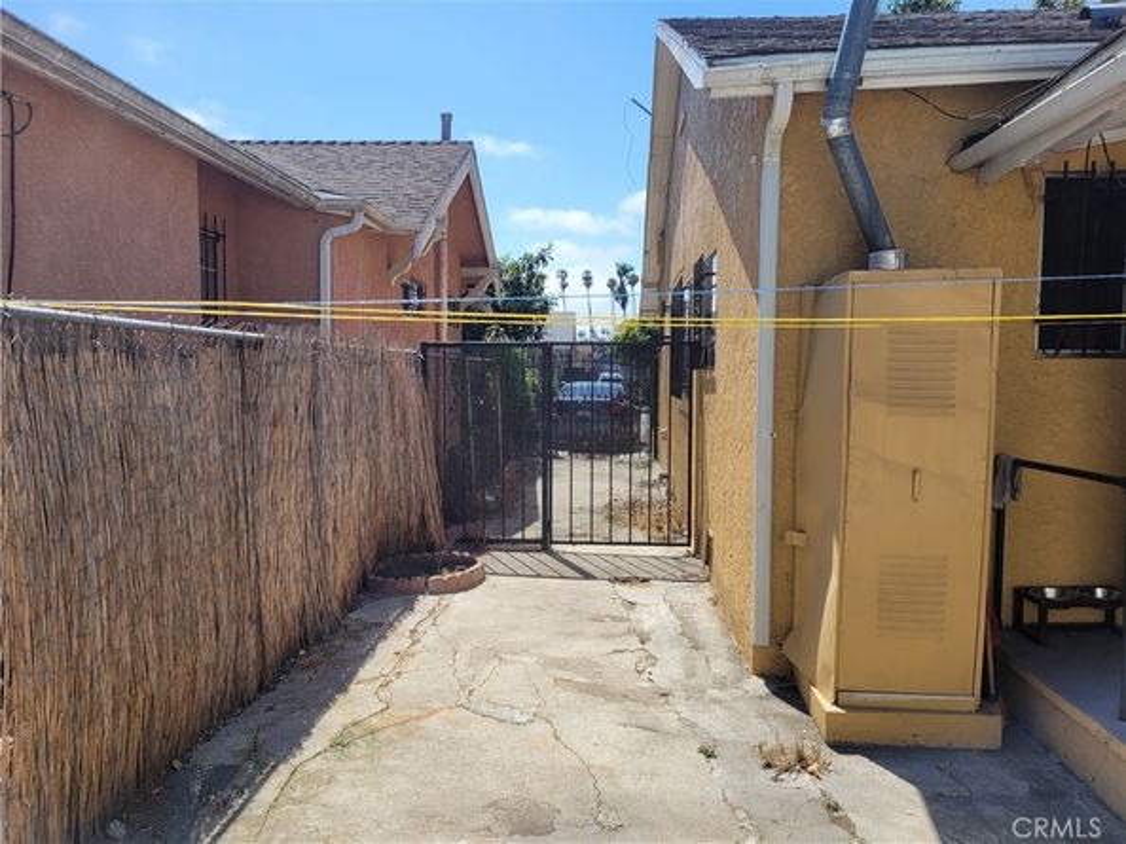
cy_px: 422
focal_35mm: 26
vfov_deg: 53.0
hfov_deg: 67.3
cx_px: 563
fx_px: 845
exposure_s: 1/2314
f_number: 1.8
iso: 40
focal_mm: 5.4
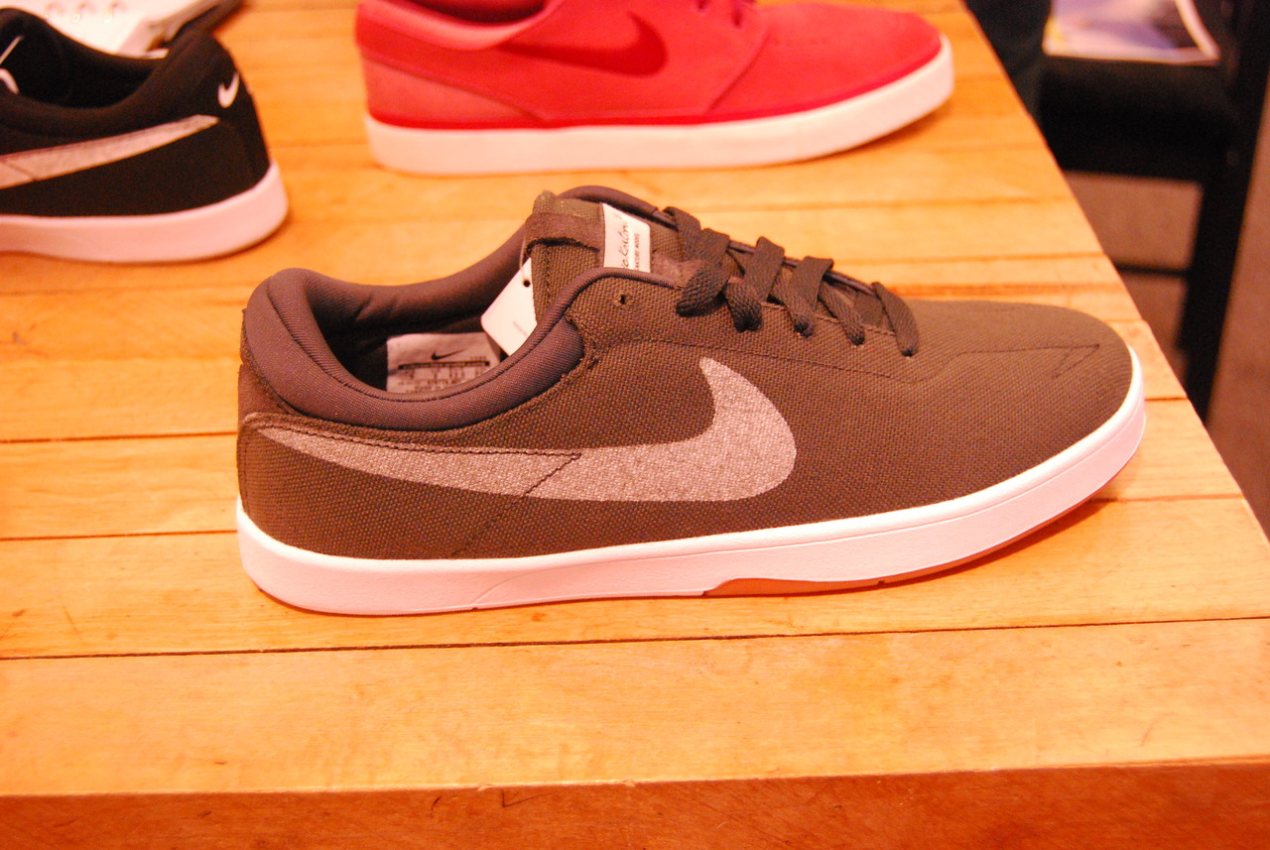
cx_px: 635
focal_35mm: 45
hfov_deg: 43.6
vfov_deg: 29.9
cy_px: 425
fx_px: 1589
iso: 1600
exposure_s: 1/60
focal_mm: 30
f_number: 4.2
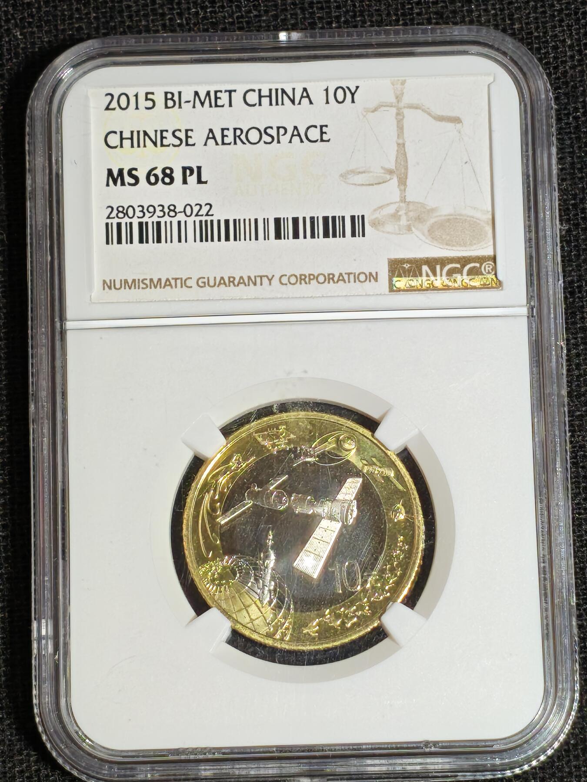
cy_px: 391
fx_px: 2691
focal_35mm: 119
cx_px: 294
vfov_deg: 16.6
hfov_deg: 12.5
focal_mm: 4.94
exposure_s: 1/329
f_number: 1.5
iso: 50
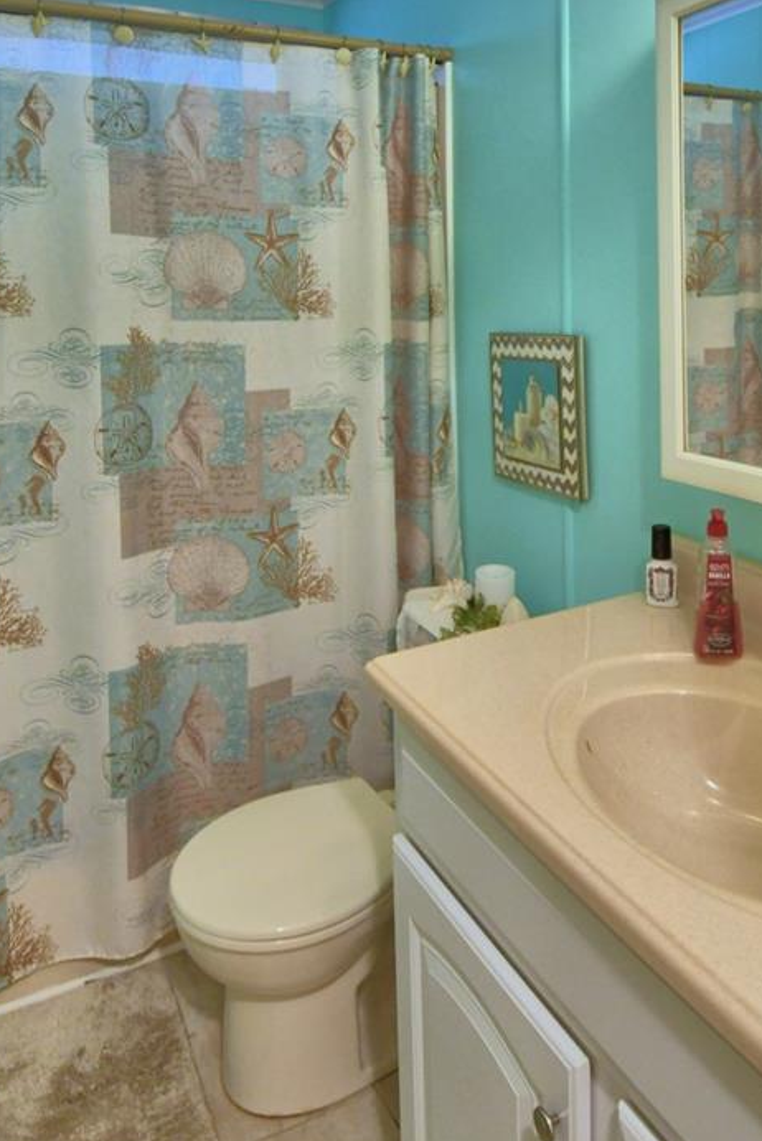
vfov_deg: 66.3
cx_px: 455
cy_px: 328
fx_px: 825
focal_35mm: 26
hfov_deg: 49.3
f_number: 4.5
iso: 800
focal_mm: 10
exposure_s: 1/30
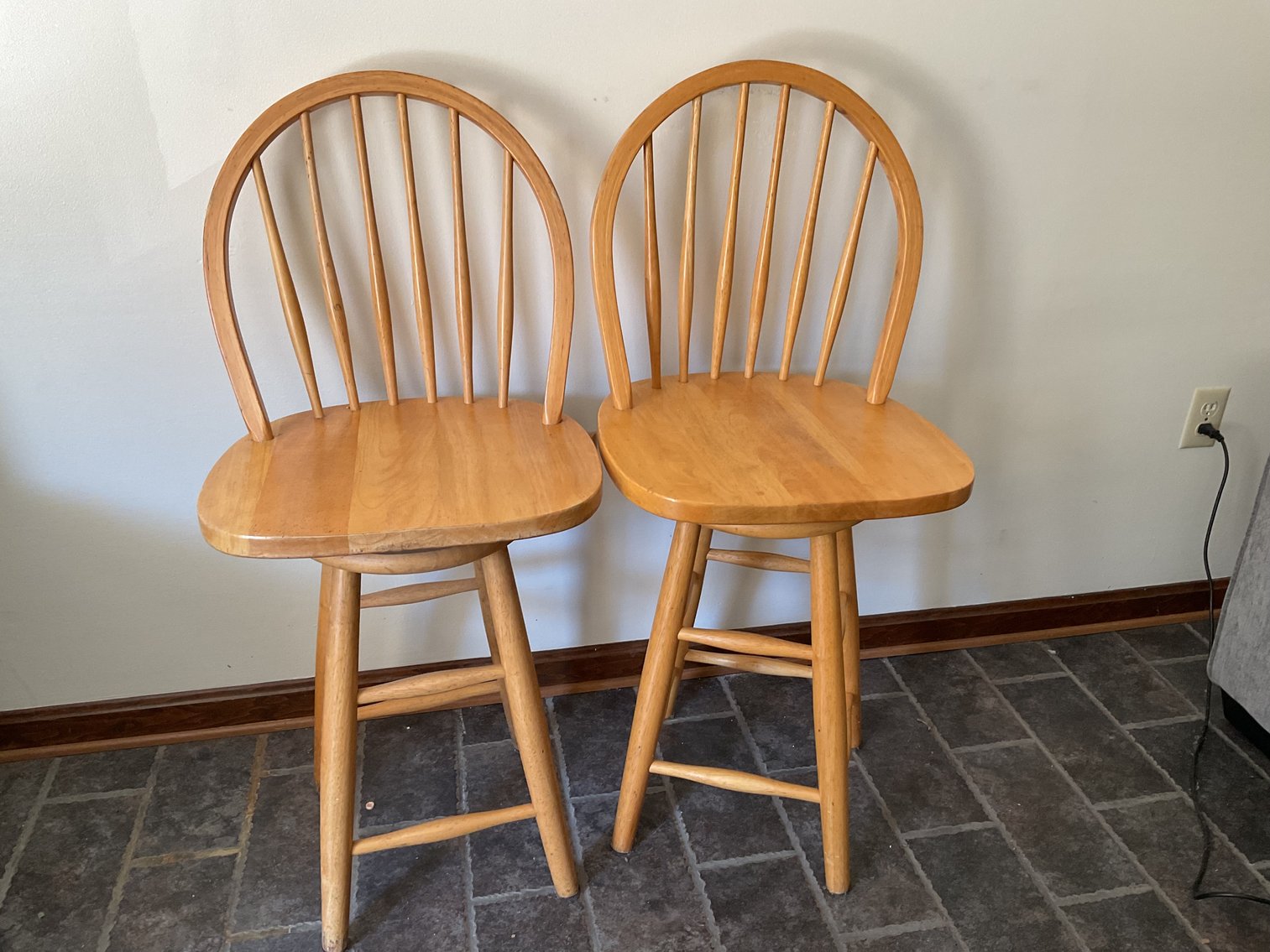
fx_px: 1064
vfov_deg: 48.2
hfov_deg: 61.7
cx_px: 635
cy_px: 476
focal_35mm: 29
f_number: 1.8
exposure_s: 1/60
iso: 50
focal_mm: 3
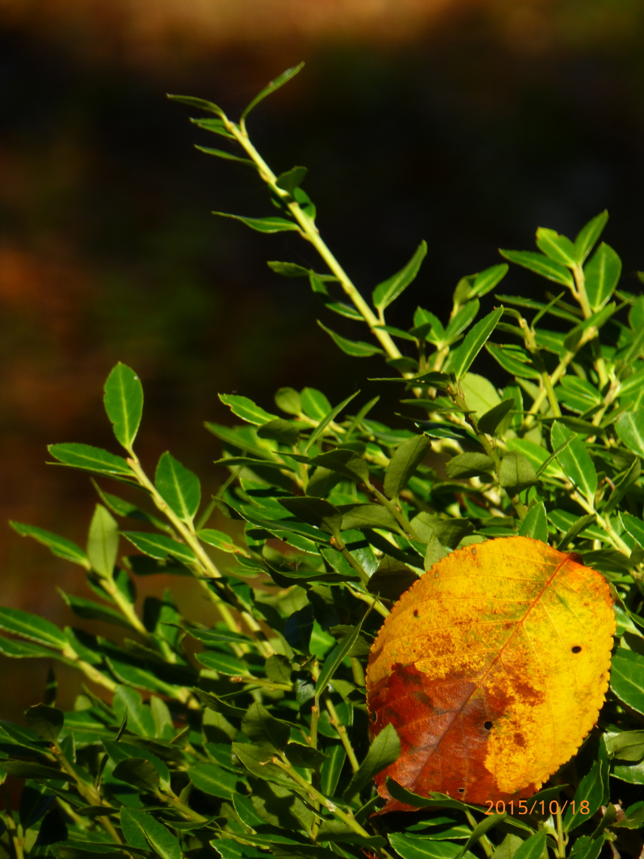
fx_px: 11907
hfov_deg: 3.1
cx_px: 322
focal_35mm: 480
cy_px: 430
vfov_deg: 4.1
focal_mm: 86
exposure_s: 1/160
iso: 100
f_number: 6.4
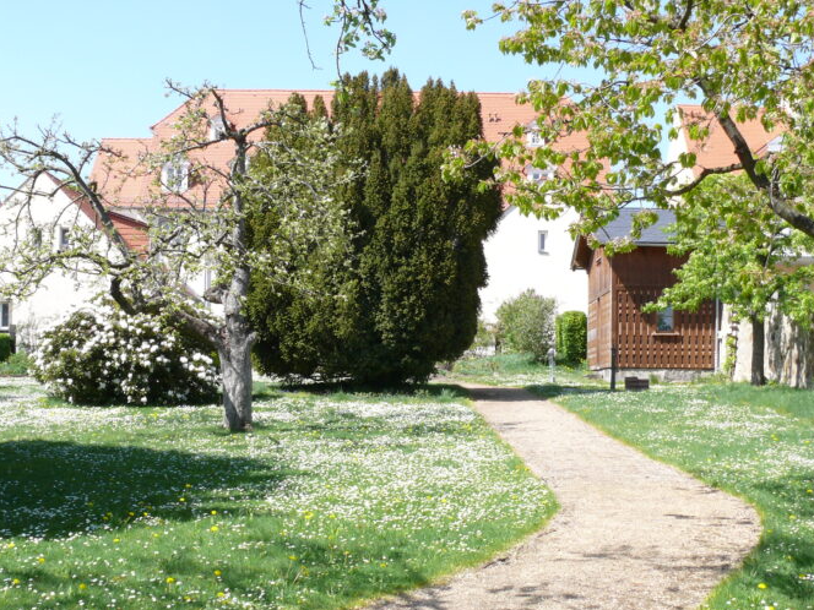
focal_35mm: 54
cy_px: 343
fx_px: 1270
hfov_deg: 35.5
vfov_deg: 27.0
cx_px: 427
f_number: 5.6
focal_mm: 7.4
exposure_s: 1/200
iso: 100
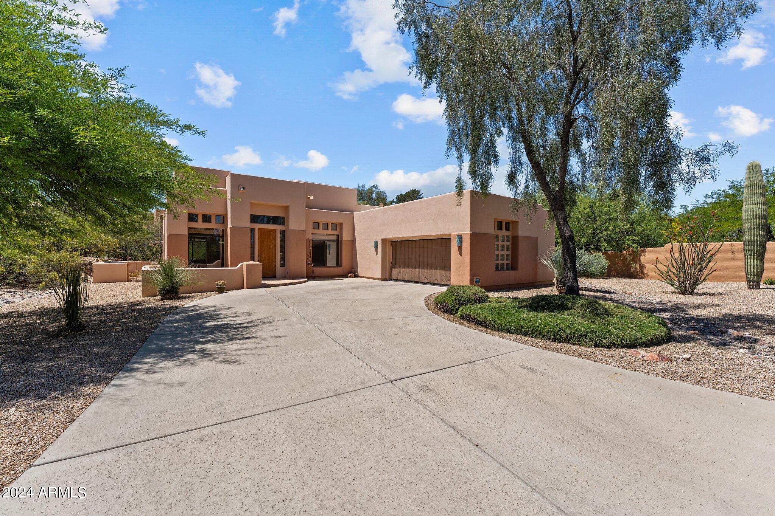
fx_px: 327
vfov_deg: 76.6
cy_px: 258
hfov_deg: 99.7
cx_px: 388
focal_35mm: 15
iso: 400
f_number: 8
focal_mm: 15.2
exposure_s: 1/2000
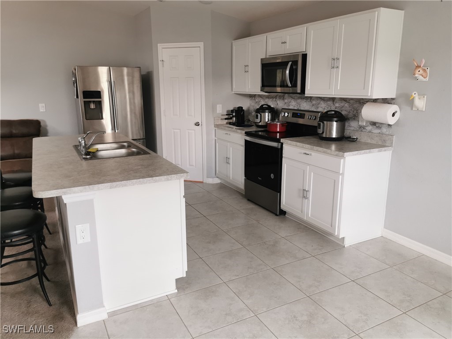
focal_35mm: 27
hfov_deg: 65.3
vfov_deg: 51.4
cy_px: 170
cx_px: 226
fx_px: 353
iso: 160
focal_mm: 5.56
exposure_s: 1/120
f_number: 1.6
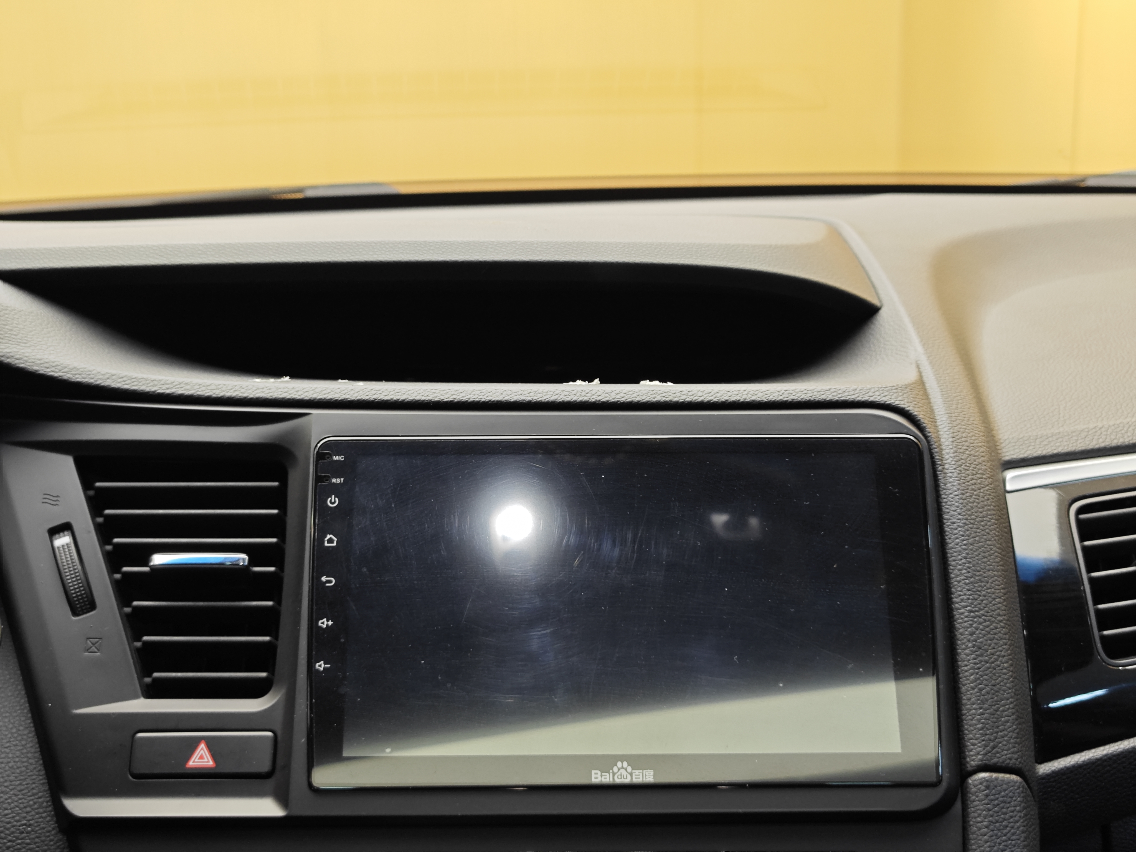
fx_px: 1510
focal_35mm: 46
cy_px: 426
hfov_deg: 41.2
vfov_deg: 31.5
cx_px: 568
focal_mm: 8.7
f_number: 1.9
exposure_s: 1/25
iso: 200
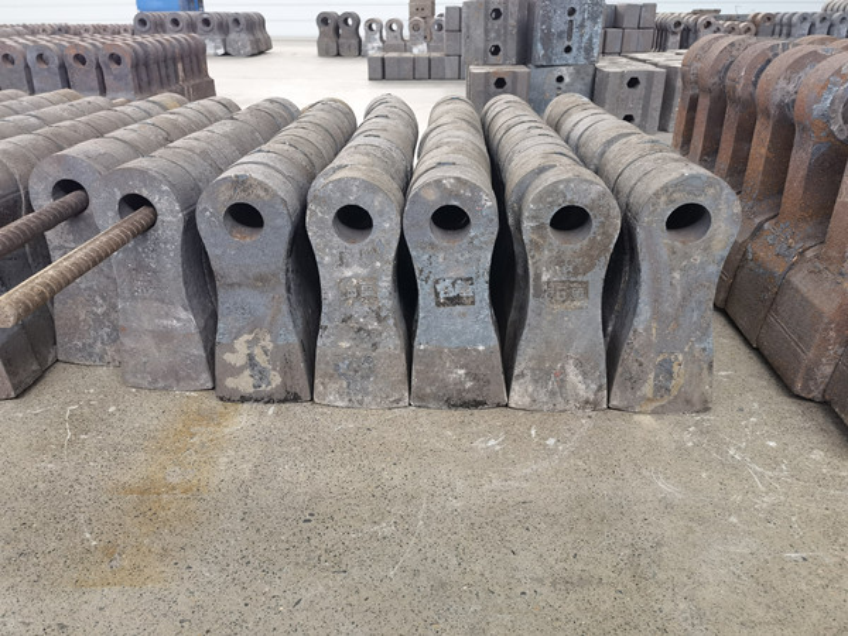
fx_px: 661
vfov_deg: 51.4
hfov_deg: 65.3
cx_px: 424
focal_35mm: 27
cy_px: 318
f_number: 1.9
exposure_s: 1/60
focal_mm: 6.67
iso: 320
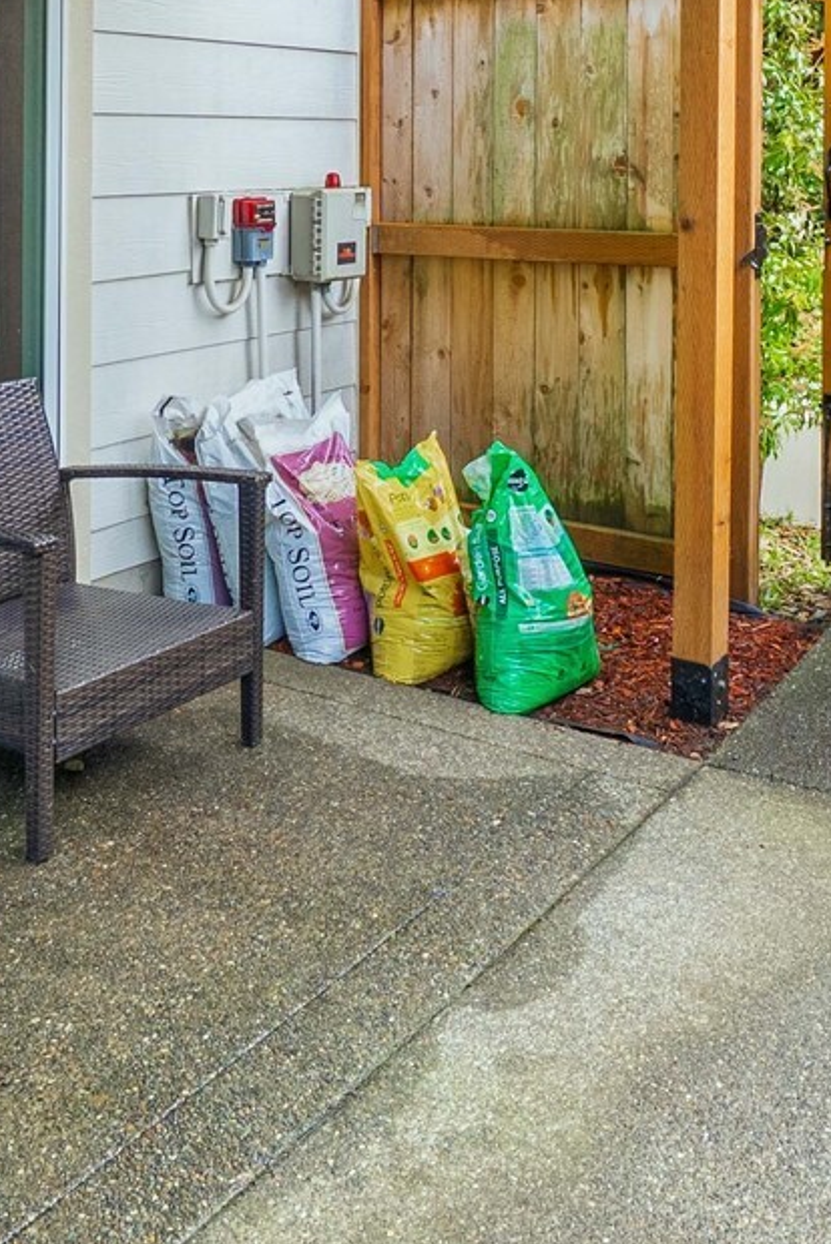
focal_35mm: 41
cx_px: 421
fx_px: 1418
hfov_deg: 32.7
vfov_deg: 43.7
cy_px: 148
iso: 640
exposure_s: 1/30
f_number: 7.1
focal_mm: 15
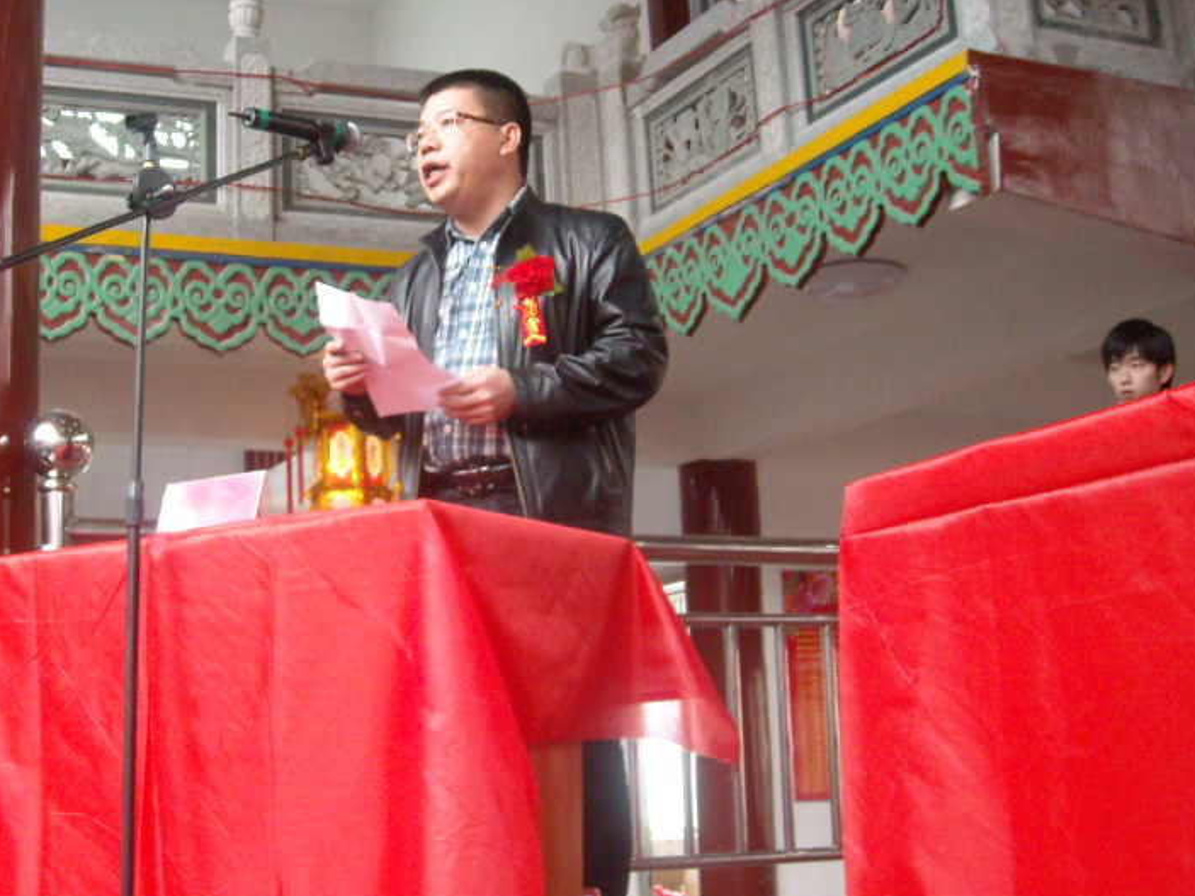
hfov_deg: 37.0
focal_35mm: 51
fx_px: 1760
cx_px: 364
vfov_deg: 28.5
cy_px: 432
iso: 400
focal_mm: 5.7
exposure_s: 1/52
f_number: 2.8
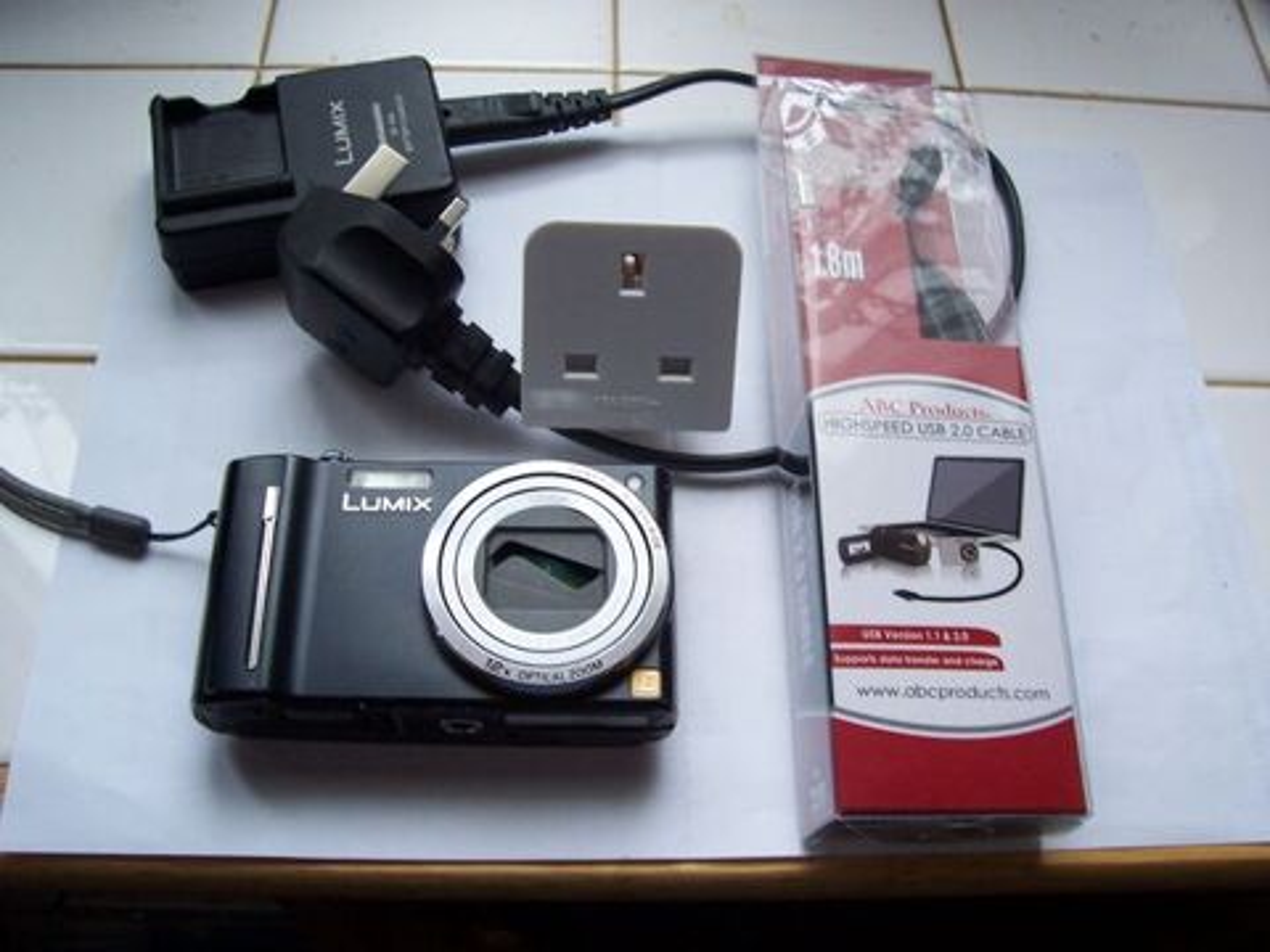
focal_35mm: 34
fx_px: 1247
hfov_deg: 54.0
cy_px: 476
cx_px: 635
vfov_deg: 41.8
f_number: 2.7
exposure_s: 1/30
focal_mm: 5.6
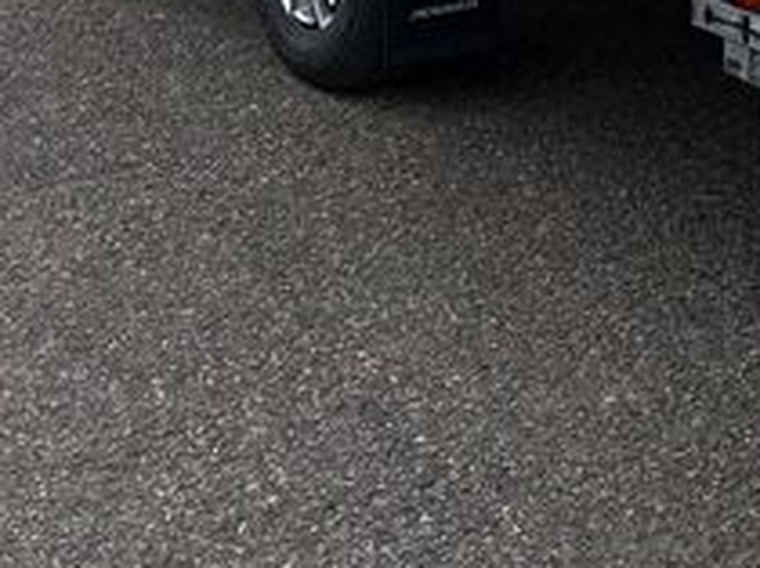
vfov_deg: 10.3
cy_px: -742
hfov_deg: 14.9
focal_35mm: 127
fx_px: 2785
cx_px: 981
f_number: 1.6
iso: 50
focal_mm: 5.96
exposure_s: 1/3125
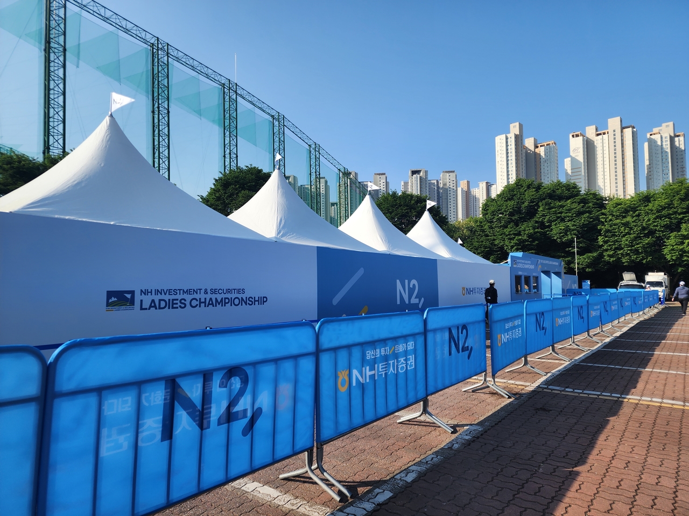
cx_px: 344
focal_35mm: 23
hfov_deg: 73.9
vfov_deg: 58.9
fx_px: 458
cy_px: 258
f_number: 1.8
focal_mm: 6.4
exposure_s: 1/850
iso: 12
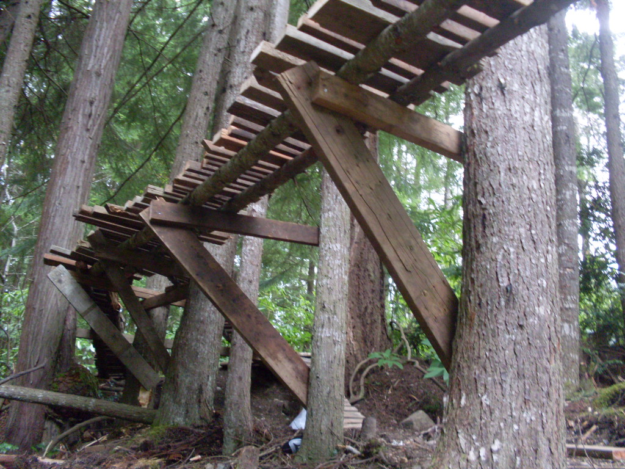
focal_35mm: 38
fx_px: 686
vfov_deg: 37.7
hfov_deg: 49.0
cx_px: 312
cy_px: 234
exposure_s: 1/30
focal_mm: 6.3
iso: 200
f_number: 2.8
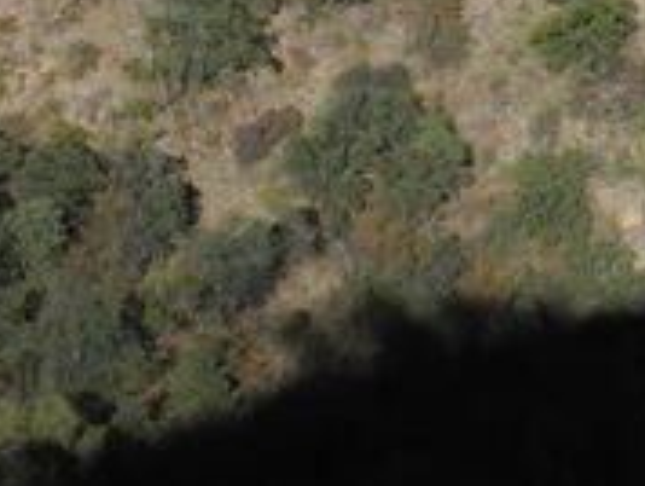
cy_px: -595
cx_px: 953
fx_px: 3004
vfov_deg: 8.6
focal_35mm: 161
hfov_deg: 11.7
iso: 100
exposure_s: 1/800
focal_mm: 6
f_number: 4.5
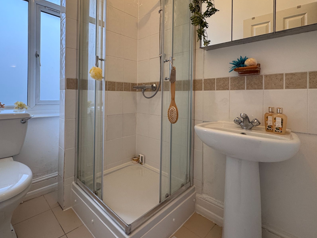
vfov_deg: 70.9
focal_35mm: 18
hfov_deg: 87.4
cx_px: 140
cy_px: 97
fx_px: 165
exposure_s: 1/100
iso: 160
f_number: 2.2
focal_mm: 2.22
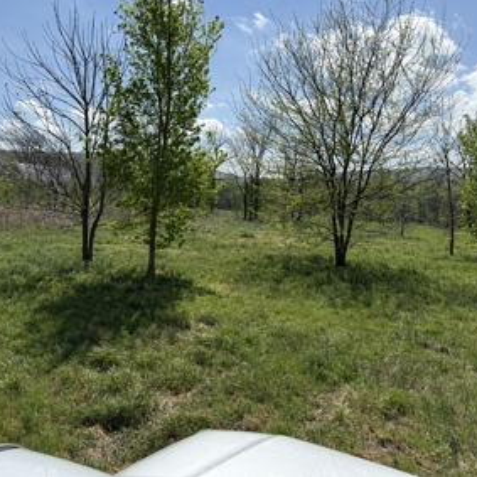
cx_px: 190
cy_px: 226
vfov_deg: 54.0
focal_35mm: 30
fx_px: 468
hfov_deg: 53.7
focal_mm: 6.76
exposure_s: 1/7353
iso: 80
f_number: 1.78
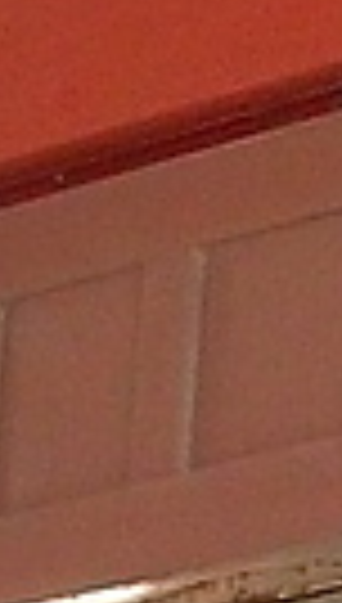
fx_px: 8892
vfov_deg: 3.9
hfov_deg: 2.2
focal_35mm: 555
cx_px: 940
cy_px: 860
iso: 400
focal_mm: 18.9
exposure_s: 1/90
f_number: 5.6
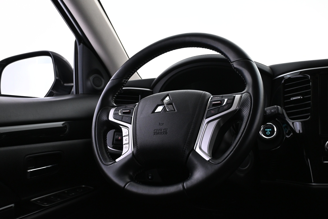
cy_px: 110
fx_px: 342
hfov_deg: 51.3
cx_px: 164
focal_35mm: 38
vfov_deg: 35.5
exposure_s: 1/40
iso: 1600
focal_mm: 25
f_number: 4.2
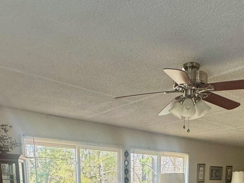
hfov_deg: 49.8
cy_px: 232
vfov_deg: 31.0
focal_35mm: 37
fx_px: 261
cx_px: 146
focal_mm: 2.22
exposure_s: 1/120
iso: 250
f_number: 2.2
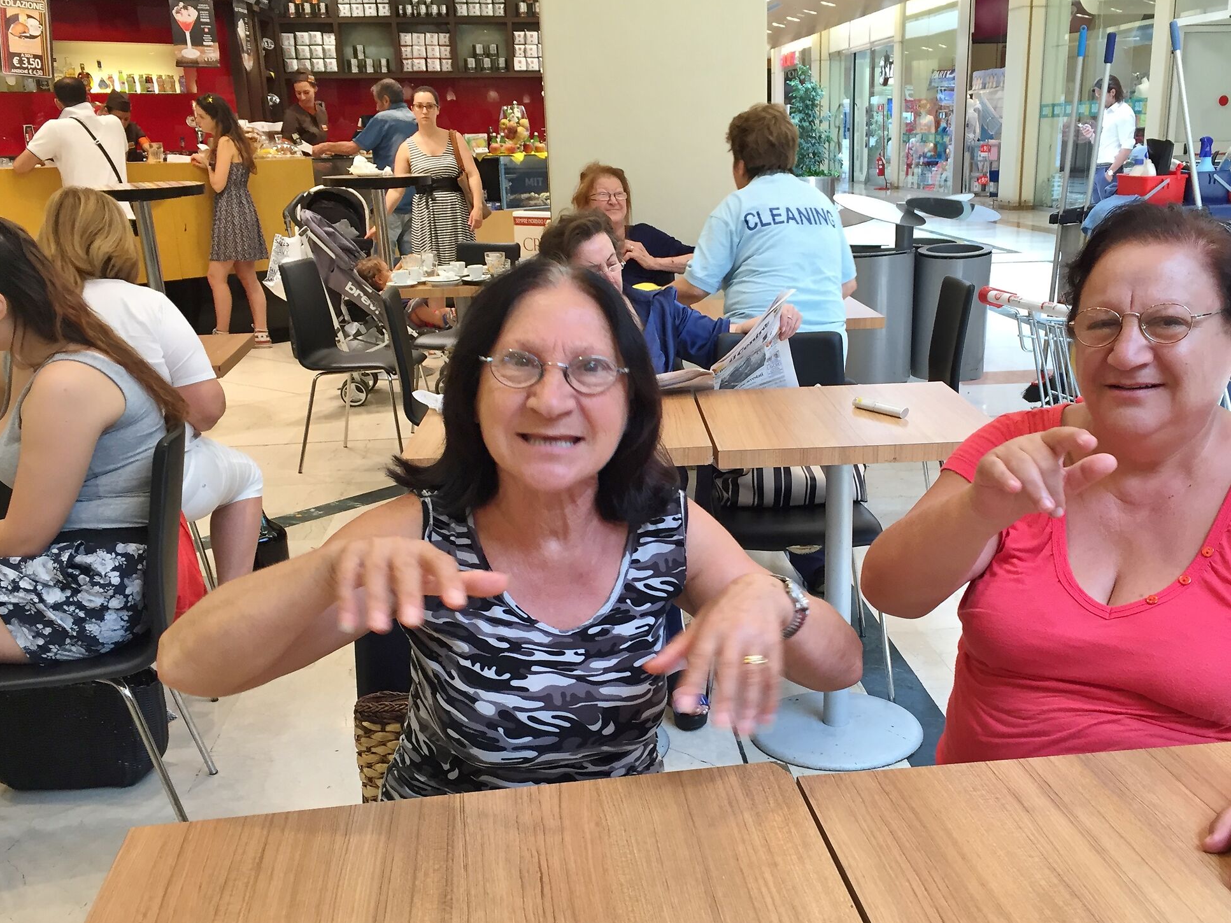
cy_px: 547
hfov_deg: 51.1
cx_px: 711
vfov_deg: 39.5
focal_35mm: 36
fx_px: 1280
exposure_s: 1/33
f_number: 2.2
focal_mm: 4.15
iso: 32
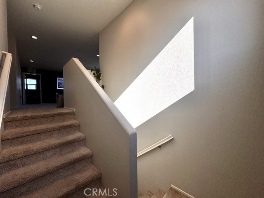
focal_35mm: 14
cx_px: 132
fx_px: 107
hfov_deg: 102.1
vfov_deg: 85.7
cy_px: 99
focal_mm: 2.22
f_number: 2.2
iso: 40
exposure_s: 1/956
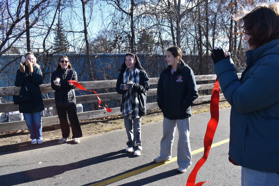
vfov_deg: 43.6
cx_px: 140
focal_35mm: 30
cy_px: 93
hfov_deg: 61.9
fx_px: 233
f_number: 7.1
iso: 200
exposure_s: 1/250
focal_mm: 20
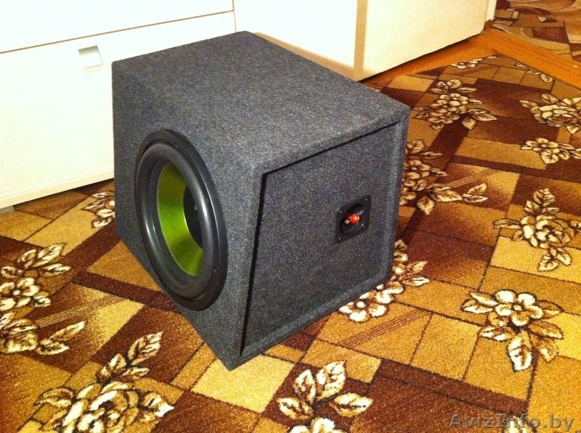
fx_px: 586
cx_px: 290
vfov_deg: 40.6
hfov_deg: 52.7
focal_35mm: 35
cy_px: 216
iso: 800
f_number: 2.8
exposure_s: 1/17
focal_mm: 3.85
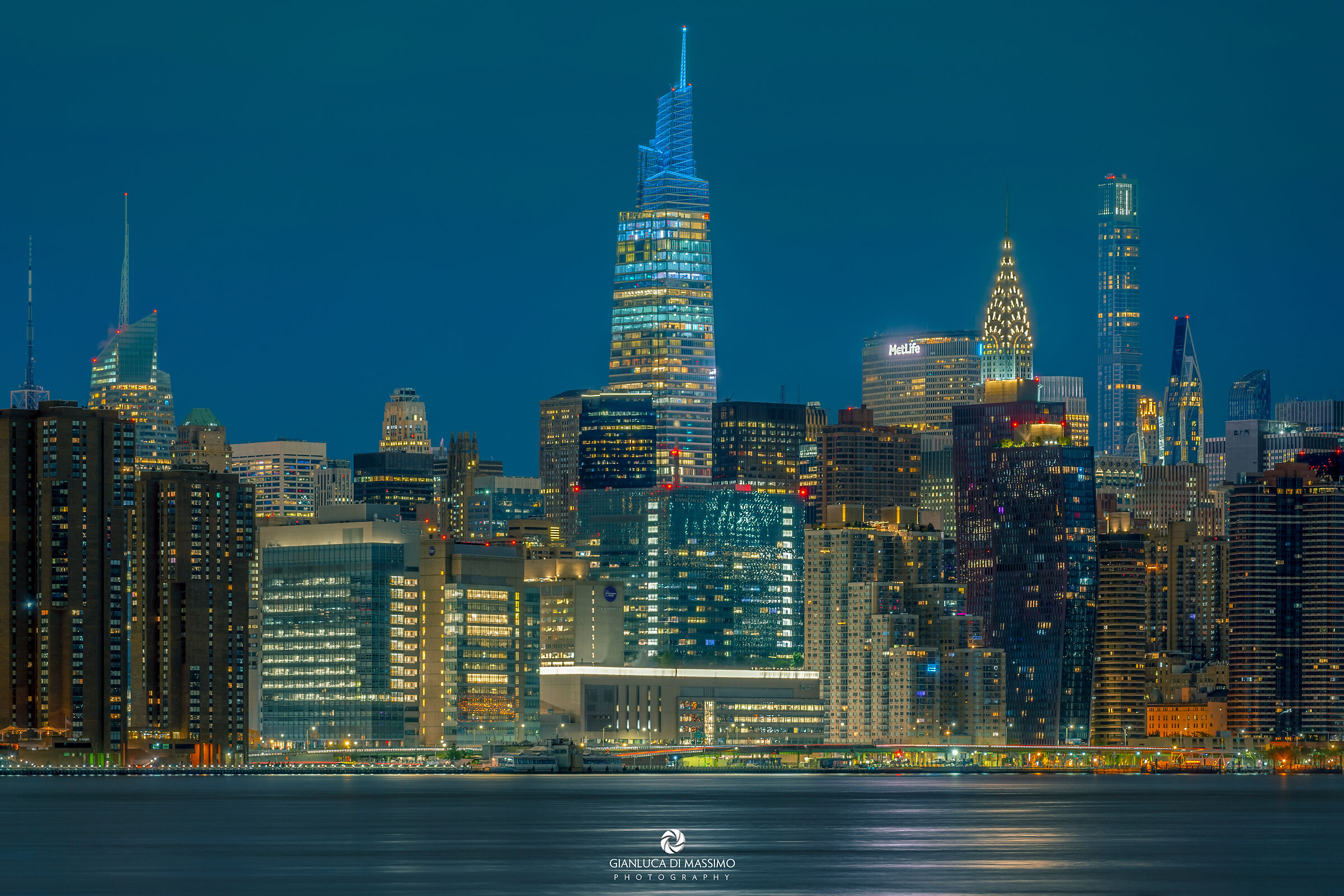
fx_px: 5750
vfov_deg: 8.9
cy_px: 448
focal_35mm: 154
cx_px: 672
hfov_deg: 13.3
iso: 100
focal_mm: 154
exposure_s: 1
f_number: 7.1
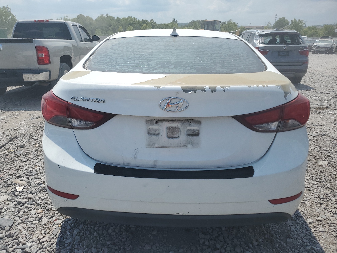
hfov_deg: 67.3
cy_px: 126
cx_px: 168
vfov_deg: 53.1
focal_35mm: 26
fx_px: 253
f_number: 1.5
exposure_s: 1/5000
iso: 50
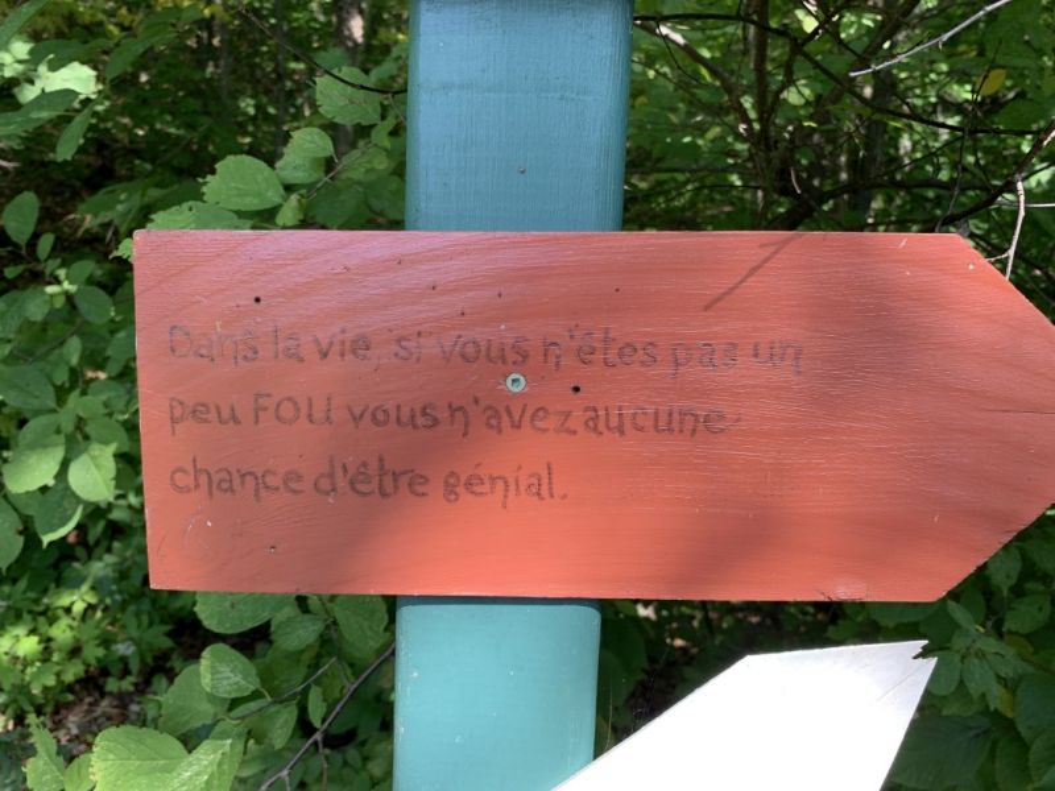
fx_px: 792
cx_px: 528
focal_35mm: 26
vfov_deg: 53.1
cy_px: 396
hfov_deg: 67.3
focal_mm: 4.25
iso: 25
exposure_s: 1/188
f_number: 1.8
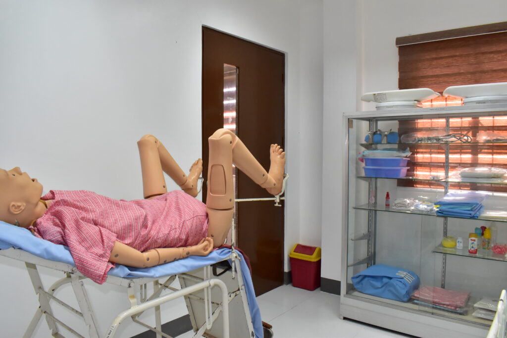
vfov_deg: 47.9
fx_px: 380
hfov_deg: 67.4
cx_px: 254
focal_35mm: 27
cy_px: 169
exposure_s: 1/60
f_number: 10
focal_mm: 18
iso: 1600
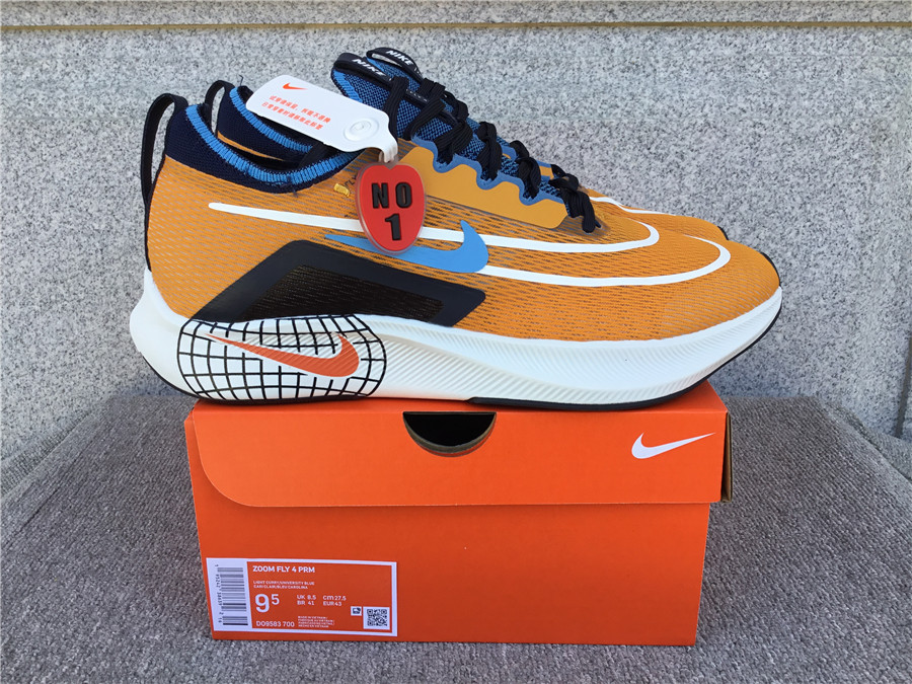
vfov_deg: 45.4
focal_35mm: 31
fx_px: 817
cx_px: 456
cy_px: 342
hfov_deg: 58.4
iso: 25
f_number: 2.4
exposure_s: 1/191
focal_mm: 3.3
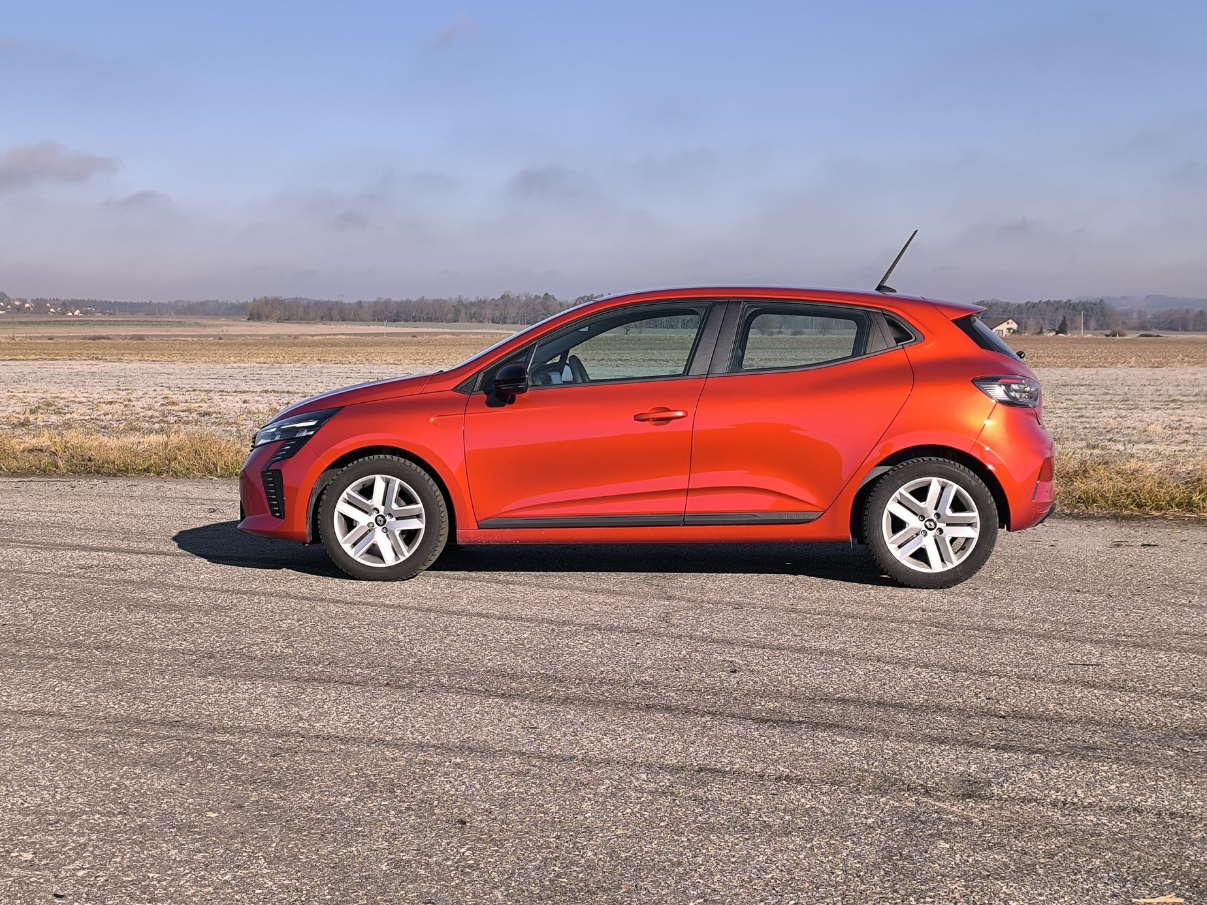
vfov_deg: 26.1
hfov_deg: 34.3
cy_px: 452
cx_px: 604
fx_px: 1953
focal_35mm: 56
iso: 50
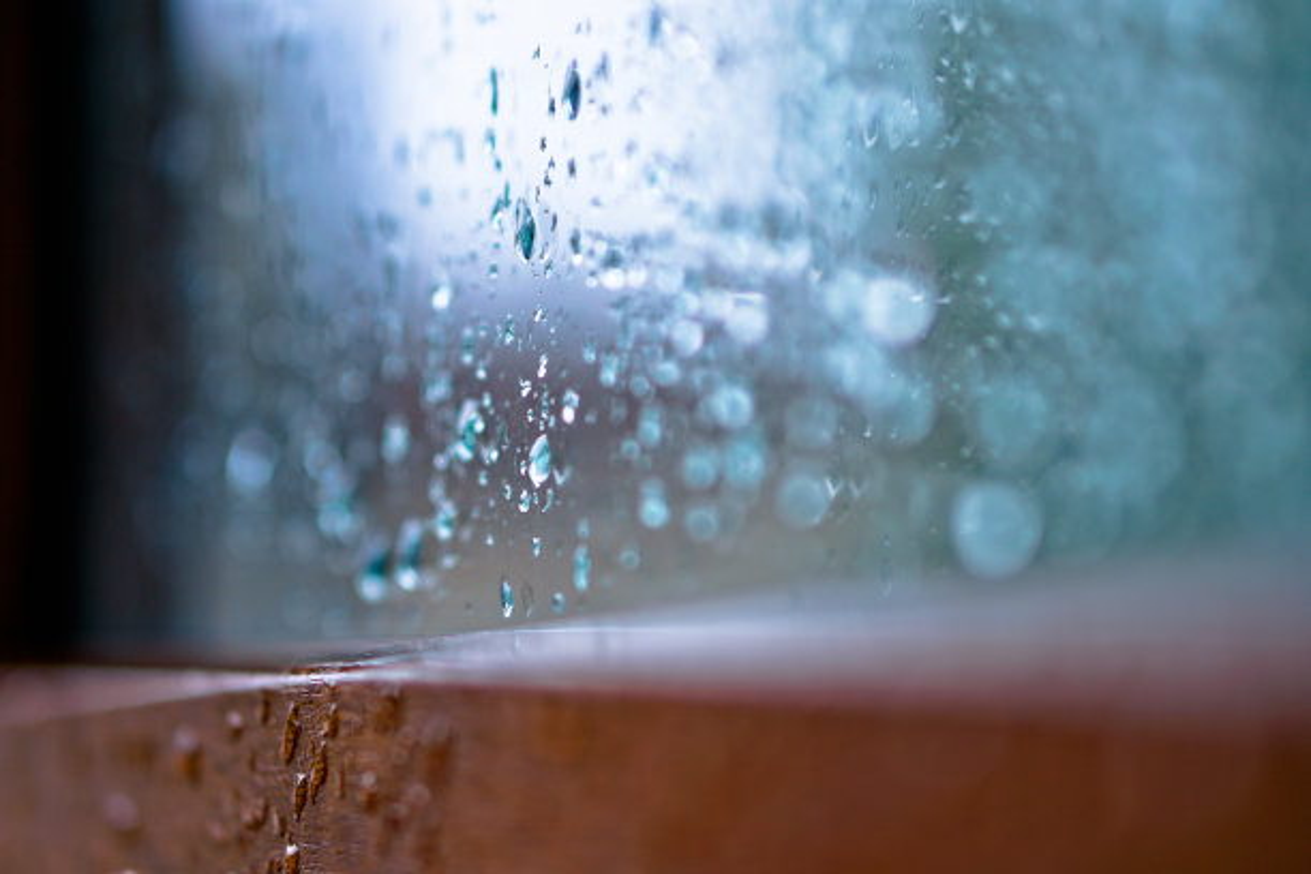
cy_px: 437
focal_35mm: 75
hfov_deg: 27.0
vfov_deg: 18.2
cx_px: 656
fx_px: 2731
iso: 100
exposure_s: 1/250
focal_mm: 50
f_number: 1.8
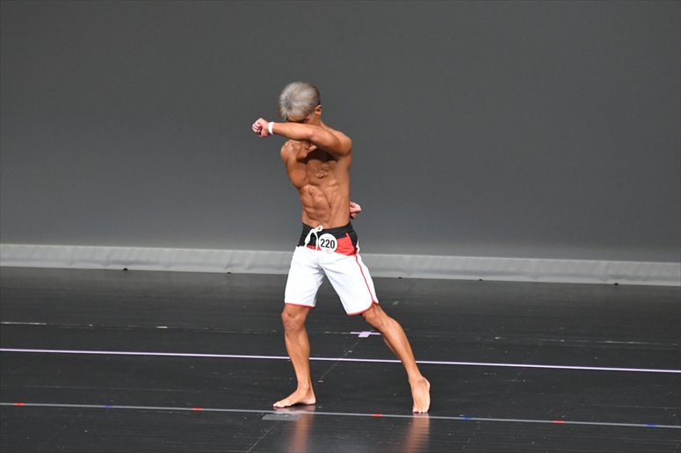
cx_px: 340
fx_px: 5956
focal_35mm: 315
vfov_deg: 4.4
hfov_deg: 6.5
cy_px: 226
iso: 5000
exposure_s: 1/400
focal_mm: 210
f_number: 5.6
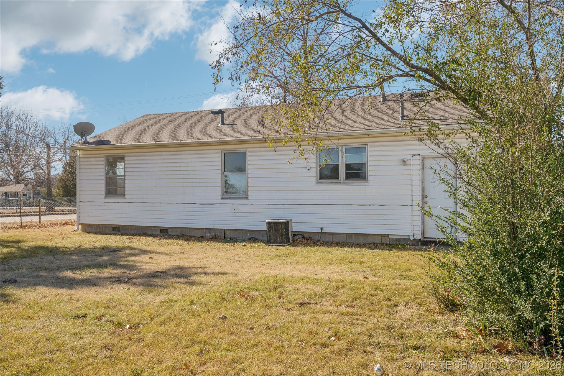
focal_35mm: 33
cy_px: 188
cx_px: 282
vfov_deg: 40.0
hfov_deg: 57.2
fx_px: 517
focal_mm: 33
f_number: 11
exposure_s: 1/640
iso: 800
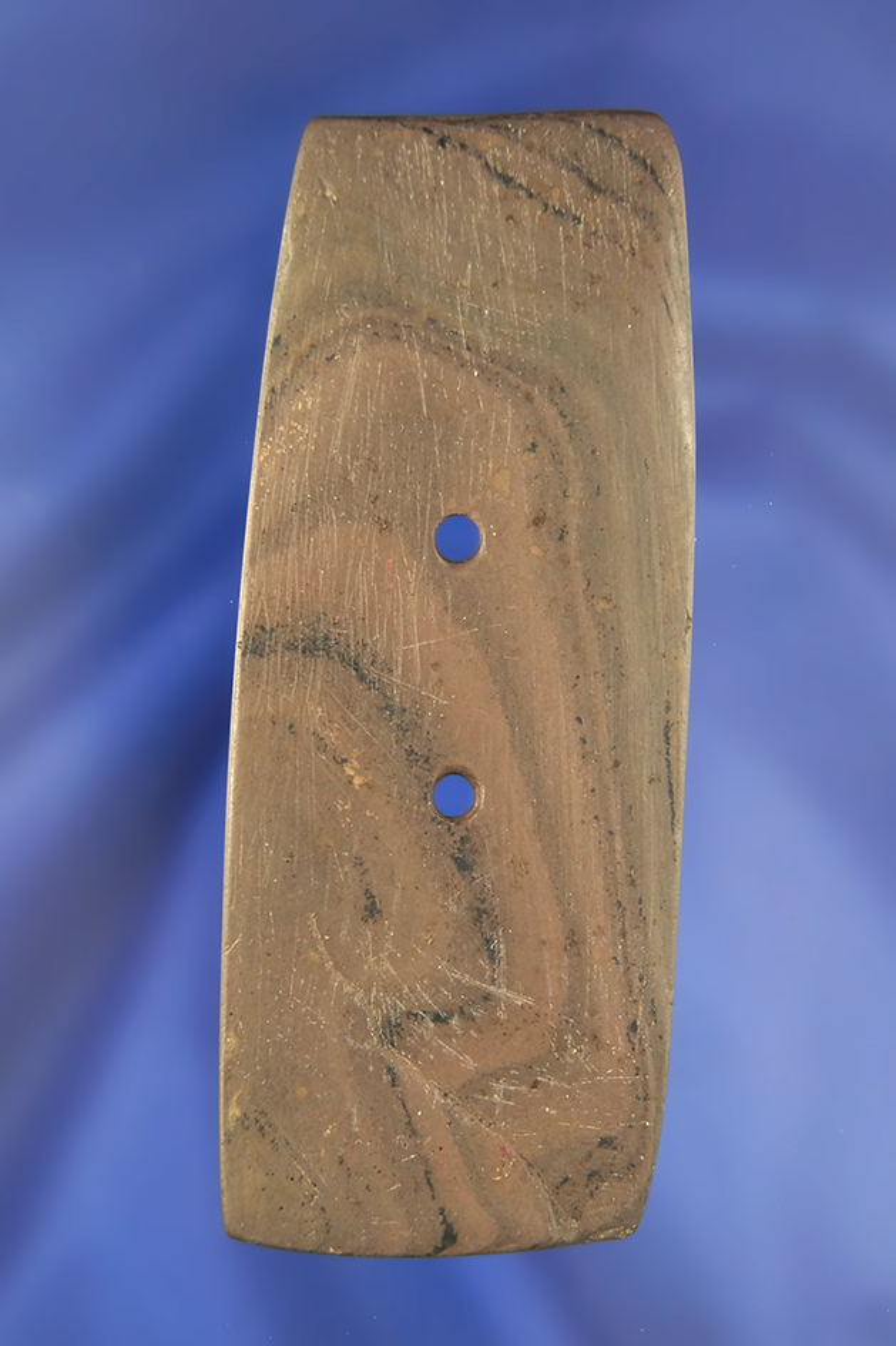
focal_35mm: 45
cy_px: 673
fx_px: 1680
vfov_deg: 43.6
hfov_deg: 29.9
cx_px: 448
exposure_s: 1/60
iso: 400
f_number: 4.5
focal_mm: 30
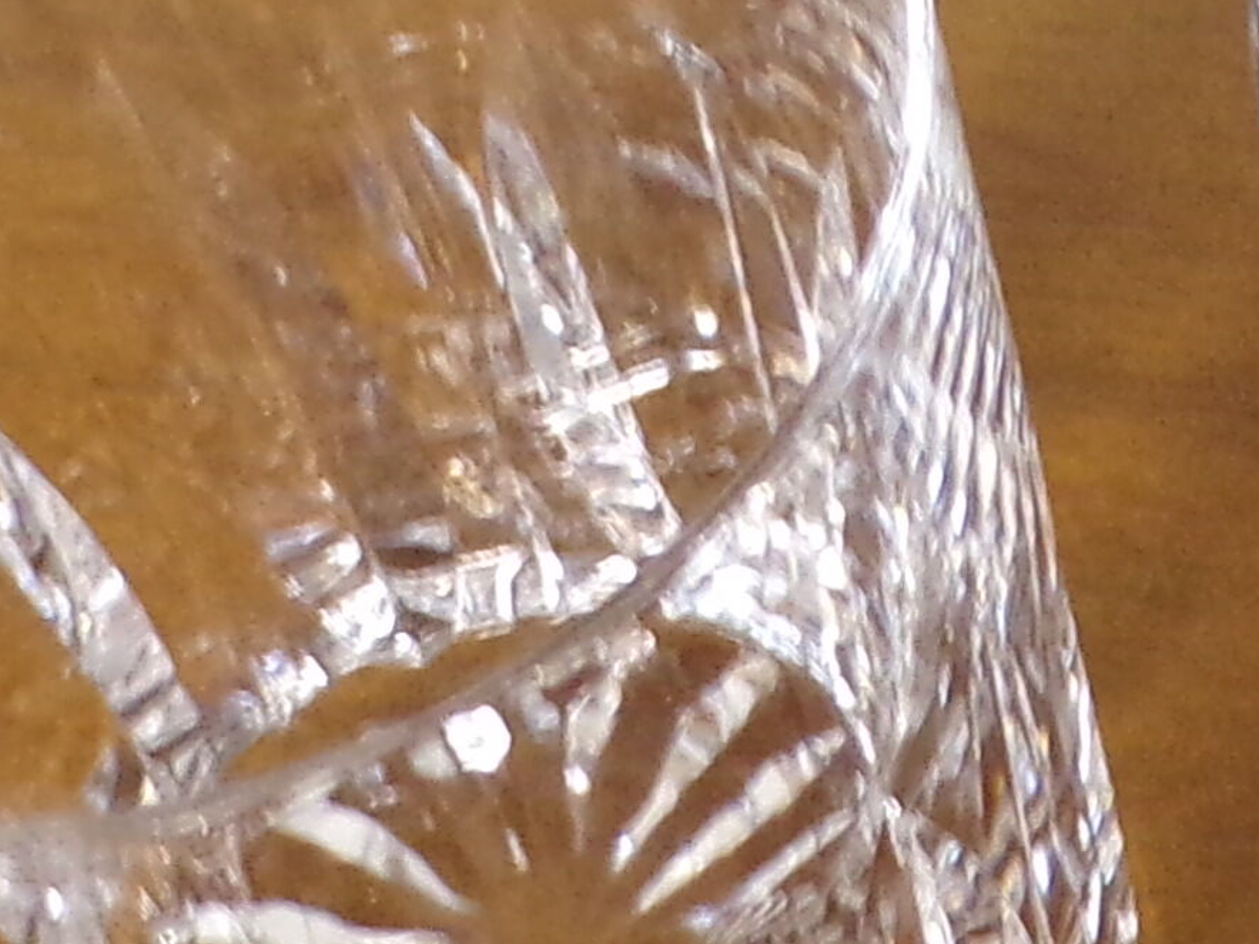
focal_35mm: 140
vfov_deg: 10.4
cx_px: 2268
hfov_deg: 12.8
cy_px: 1131
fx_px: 5091
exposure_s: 1/17
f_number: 3
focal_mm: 4.3
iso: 200
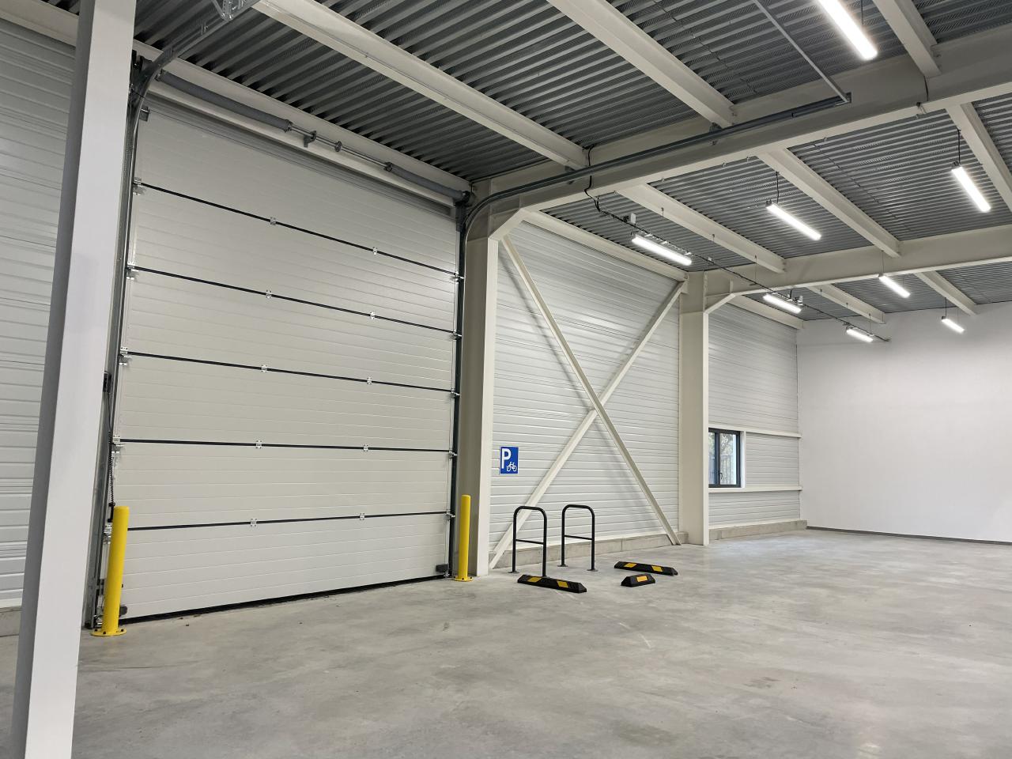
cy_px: 380
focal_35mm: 26
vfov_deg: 53.1
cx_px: 506
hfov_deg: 67.3
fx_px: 760
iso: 100
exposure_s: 1/100
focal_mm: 4.2
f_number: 1.6
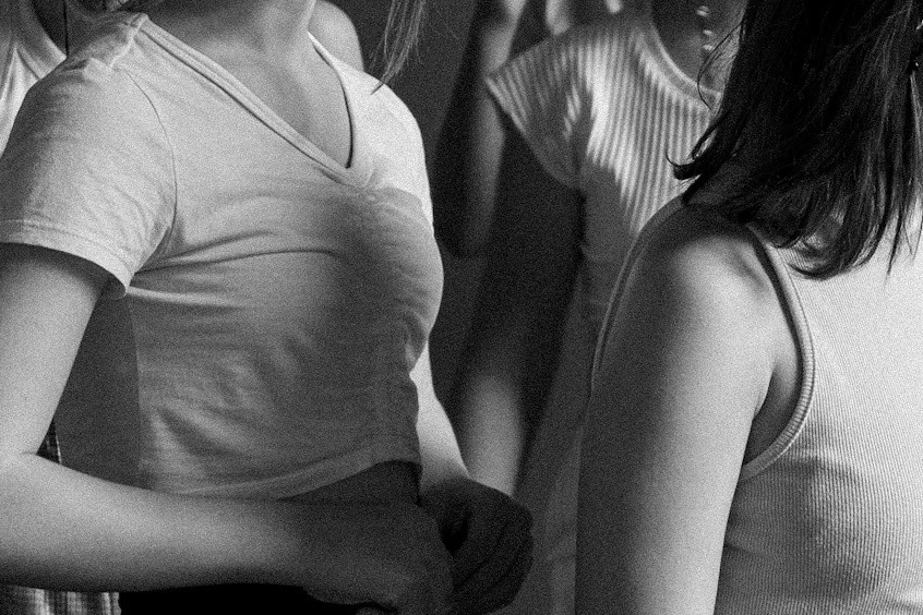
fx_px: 3974
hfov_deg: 13.1
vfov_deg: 8.9
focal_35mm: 155
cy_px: 264
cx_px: 907
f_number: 4
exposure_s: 1/60
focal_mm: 42.5
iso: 500
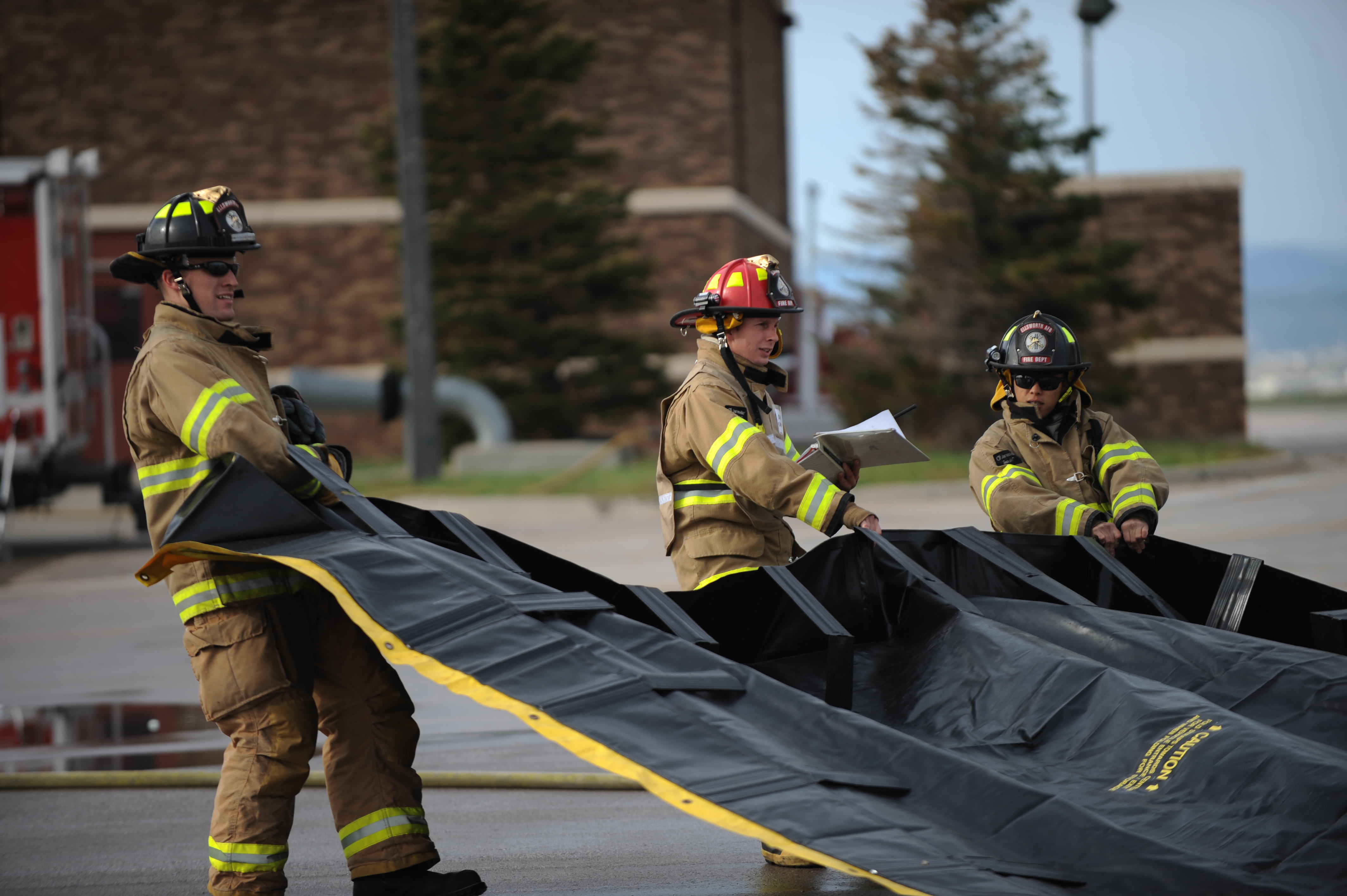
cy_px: 448
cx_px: 674
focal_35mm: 200
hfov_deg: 10.3
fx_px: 7478
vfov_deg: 6.9
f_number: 2.8
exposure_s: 1/1000
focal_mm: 200
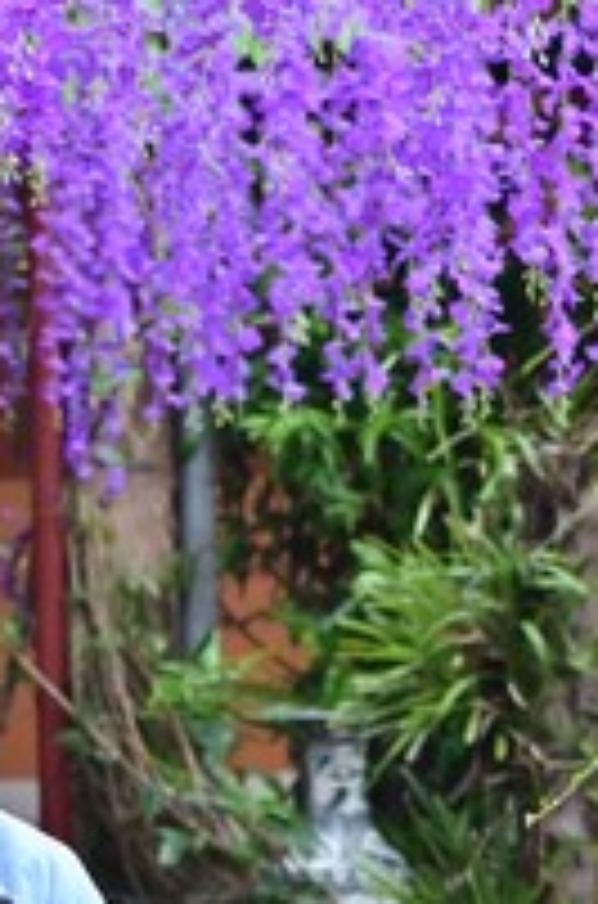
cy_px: 1066
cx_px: -180
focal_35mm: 389
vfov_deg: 5.3
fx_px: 9742
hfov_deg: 3.5
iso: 1000
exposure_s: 1/250
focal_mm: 120
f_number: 7.1
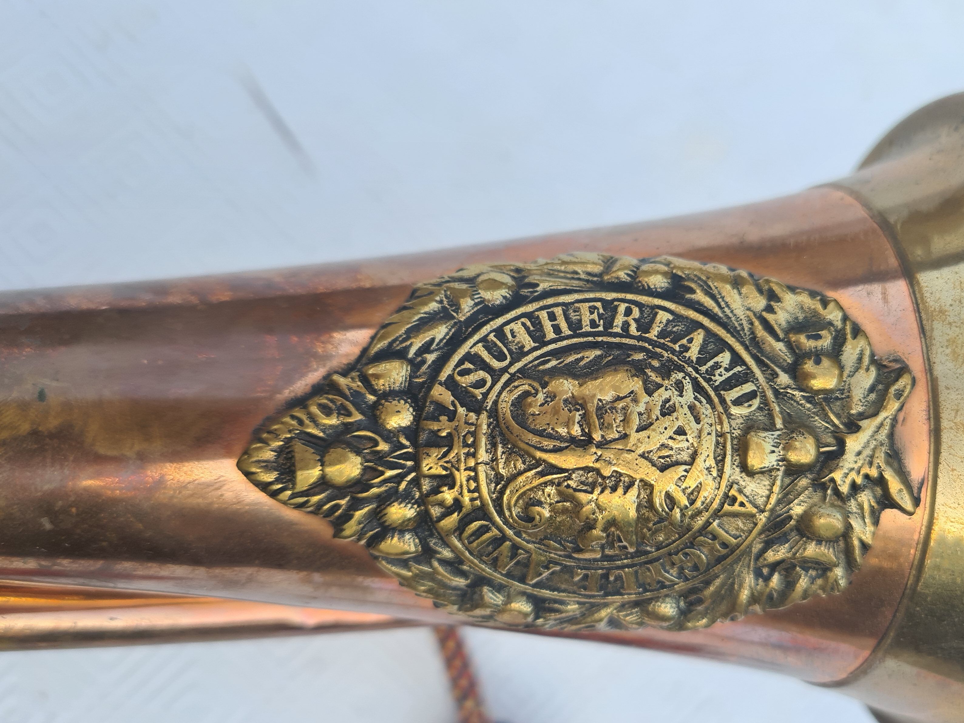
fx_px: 919
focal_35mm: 33
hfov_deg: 55.0
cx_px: 578
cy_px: 410
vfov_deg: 42.9
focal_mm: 5.4
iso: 50
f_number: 1.8
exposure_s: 1/666
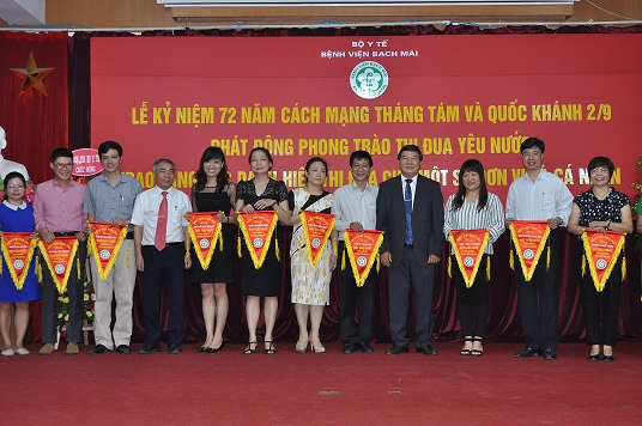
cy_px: 213
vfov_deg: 25.0
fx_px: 962
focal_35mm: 54
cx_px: 321
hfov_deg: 36.9
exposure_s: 1/80
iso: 800
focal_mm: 36
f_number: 6.3
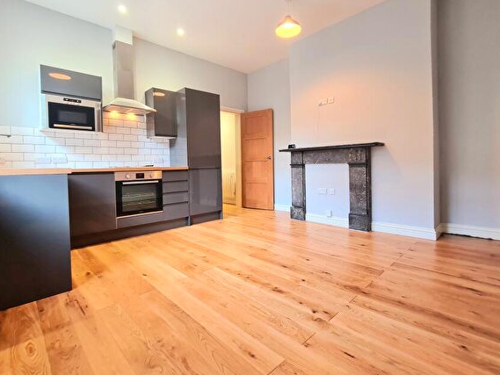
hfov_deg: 94.5
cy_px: 173
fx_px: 231
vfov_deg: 78.0
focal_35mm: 16
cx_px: 255
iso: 250
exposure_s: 1/50
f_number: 2.2
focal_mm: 2.22
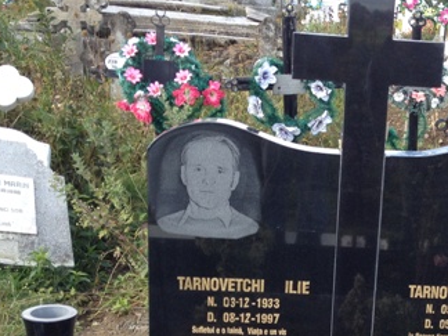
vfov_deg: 20.2
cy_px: 279
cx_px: 402
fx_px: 932
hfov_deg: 26.2
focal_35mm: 72
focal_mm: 4.28
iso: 50
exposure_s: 1/218
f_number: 2.4
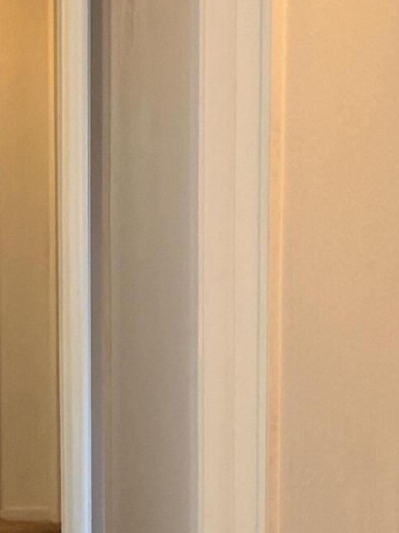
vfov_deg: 13.2
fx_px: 2277
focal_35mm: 148
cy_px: 488
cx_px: -105
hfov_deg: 9.8
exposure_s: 1/40
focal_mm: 6.76
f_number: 1.78
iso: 320
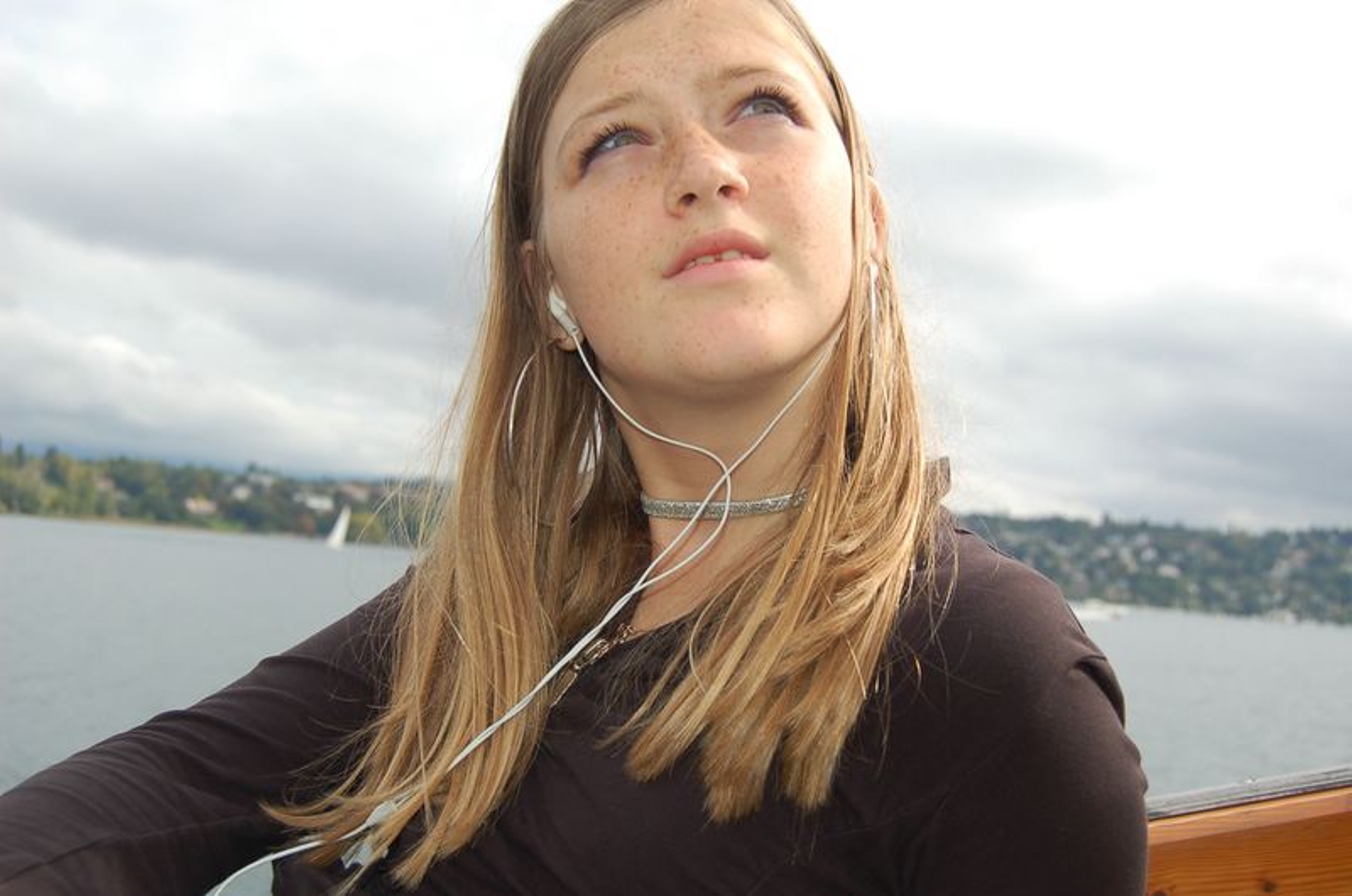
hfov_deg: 43.7
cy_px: 448
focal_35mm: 45
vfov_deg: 29.7
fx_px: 1687
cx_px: 676
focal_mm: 30
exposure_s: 1/500
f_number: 5.6
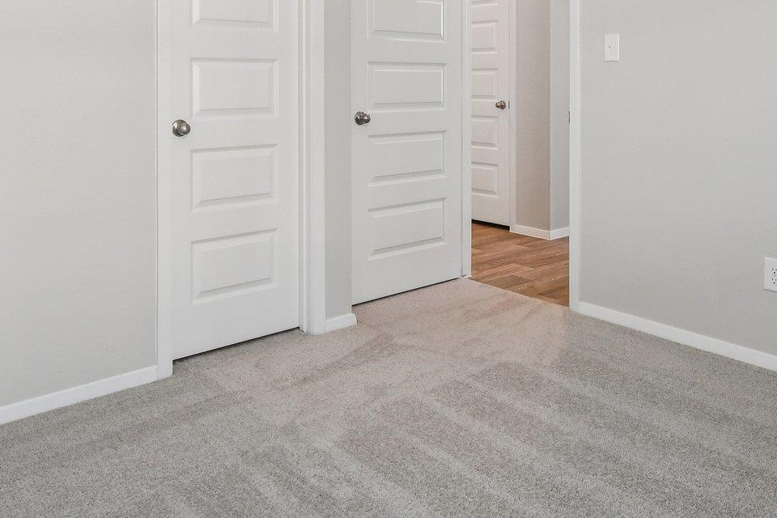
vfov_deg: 38.1
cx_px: 432
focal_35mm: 32
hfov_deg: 58.6
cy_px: 42
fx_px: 691
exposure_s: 1/40
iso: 400
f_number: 8
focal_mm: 10
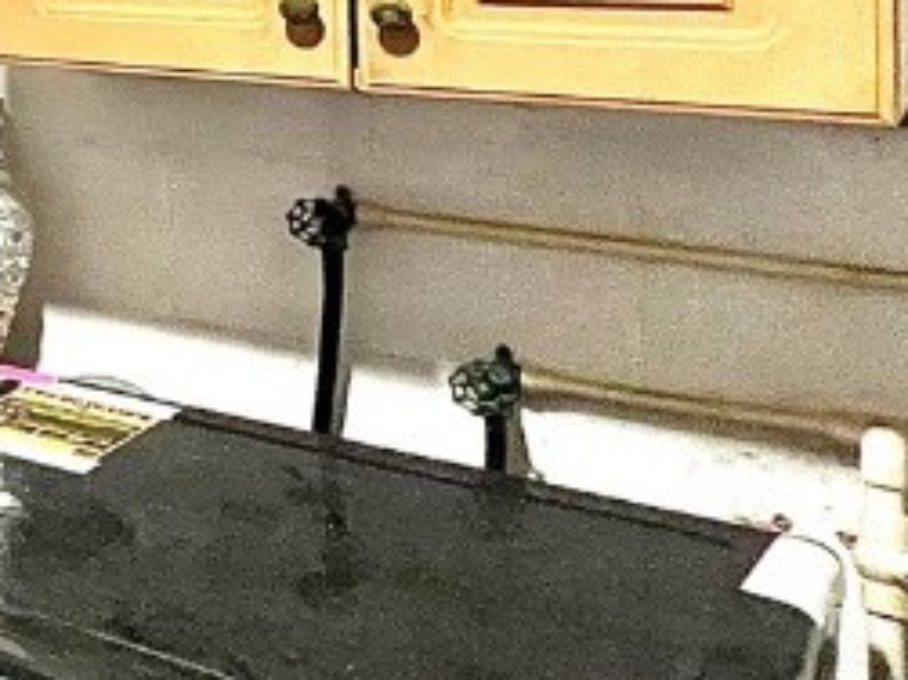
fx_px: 1390
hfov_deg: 21.0
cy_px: -90
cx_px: -796
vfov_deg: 25.3
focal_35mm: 53
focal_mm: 1.57
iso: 500
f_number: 1.8
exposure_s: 1/60
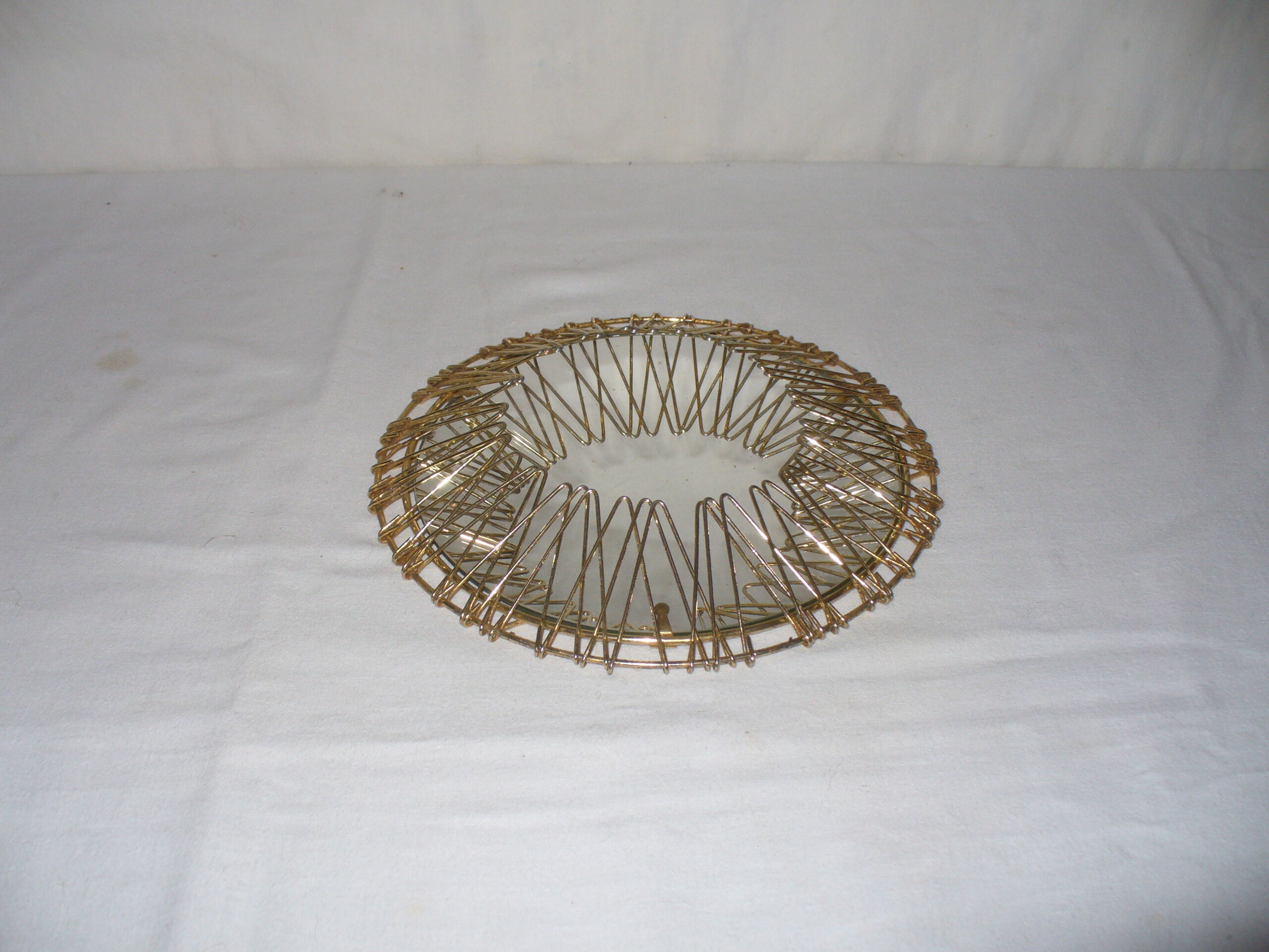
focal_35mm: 37
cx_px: 634
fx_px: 1356
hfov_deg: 50.1
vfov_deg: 38.7
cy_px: 476
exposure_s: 1/30
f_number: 2.8
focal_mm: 6.1
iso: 100
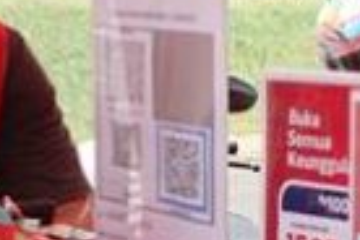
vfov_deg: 7.6
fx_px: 1810
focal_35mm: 181
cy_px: 26
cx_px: 263
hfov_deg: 11.3
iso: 125
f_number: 2.8
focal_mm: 13.76
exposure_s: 1/200
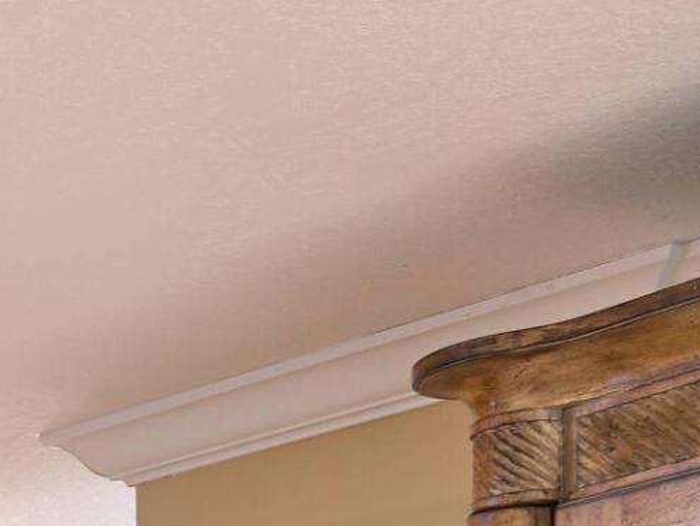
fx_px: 2104
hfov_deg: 11.9
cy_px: 1056
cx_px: -1294
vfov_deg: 12.5
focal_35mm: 104
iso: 100
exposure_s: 1/250
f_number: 4
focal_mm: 9
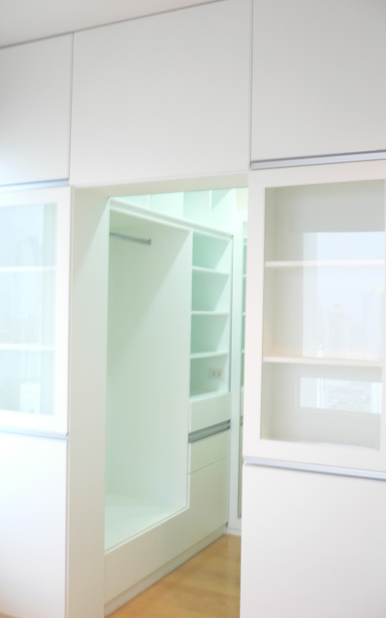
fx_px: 640
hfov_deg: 33.6
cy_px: 304
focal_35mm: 38
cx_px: 184
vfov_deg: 51.5
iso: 100
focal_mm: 5.8
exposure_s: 1/10
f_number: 2.8
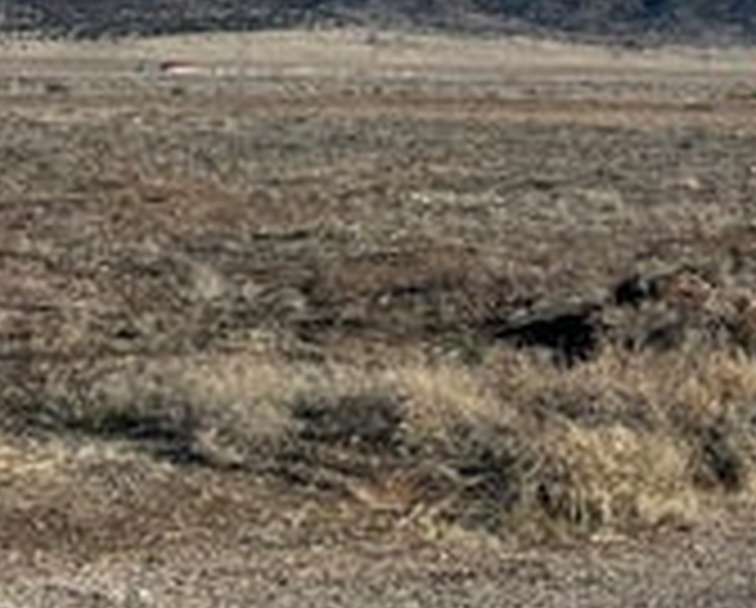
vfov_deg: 17.3
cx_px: 1148
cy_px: 261
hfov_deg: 18.8
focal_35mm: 89
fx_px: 1995
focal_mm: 6.76
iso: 80
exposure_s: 1/4950
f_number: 1.78
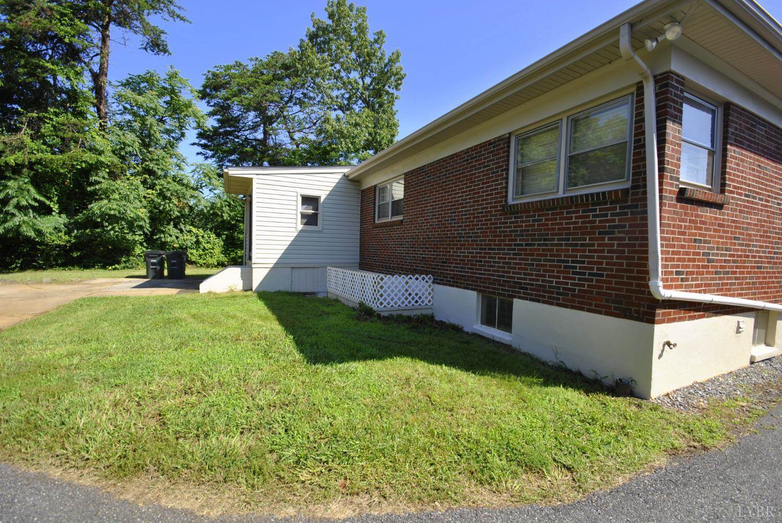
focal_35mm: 15
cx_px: 391
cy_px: 262
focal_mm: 10
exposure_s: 1/200
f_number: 7.1
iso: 100
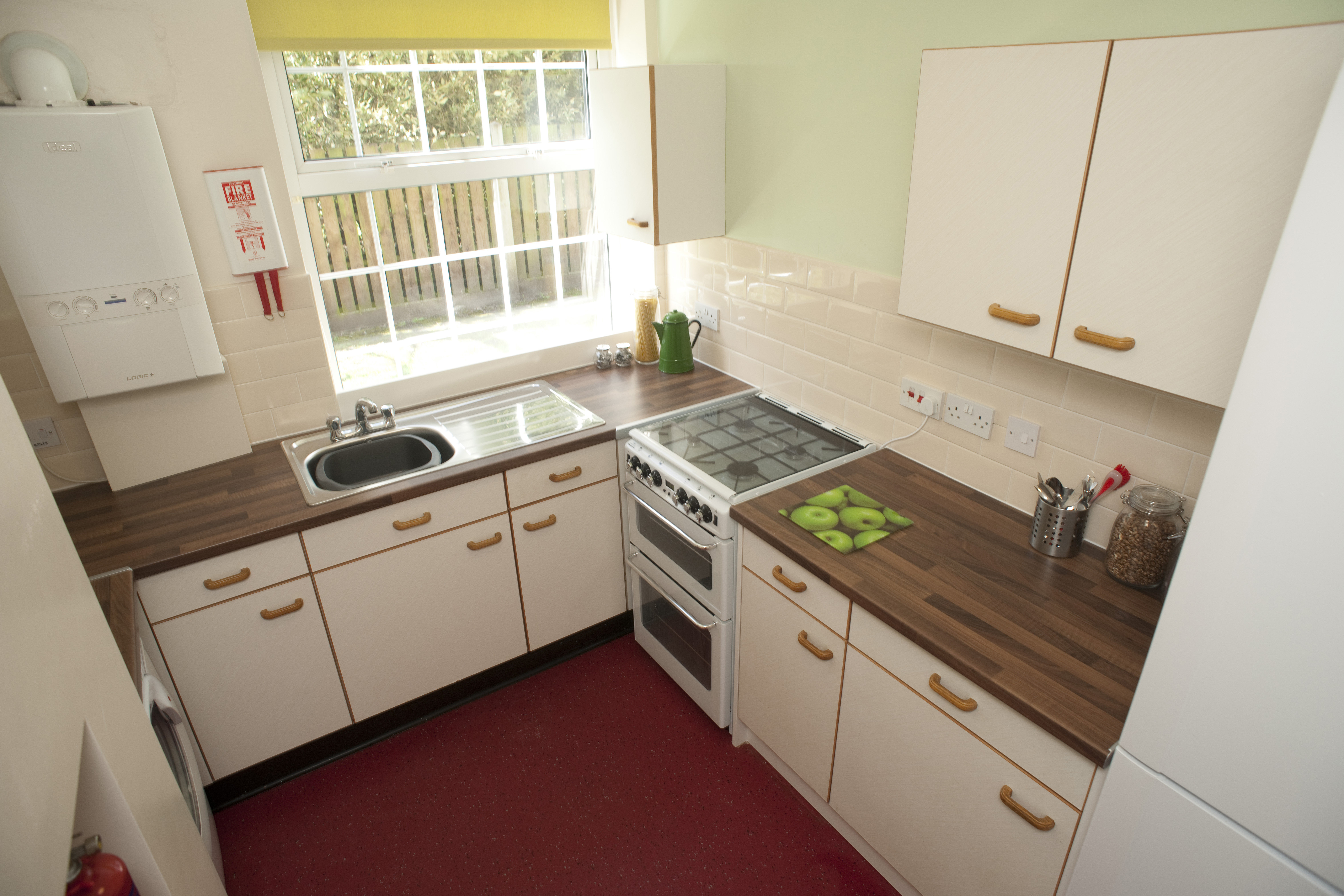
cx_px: 672
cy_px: 448
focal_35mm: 20
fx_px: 747
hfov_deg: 84.0
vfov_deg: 61.9
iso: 200
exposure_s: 1/40
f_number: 5.6
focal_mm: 20
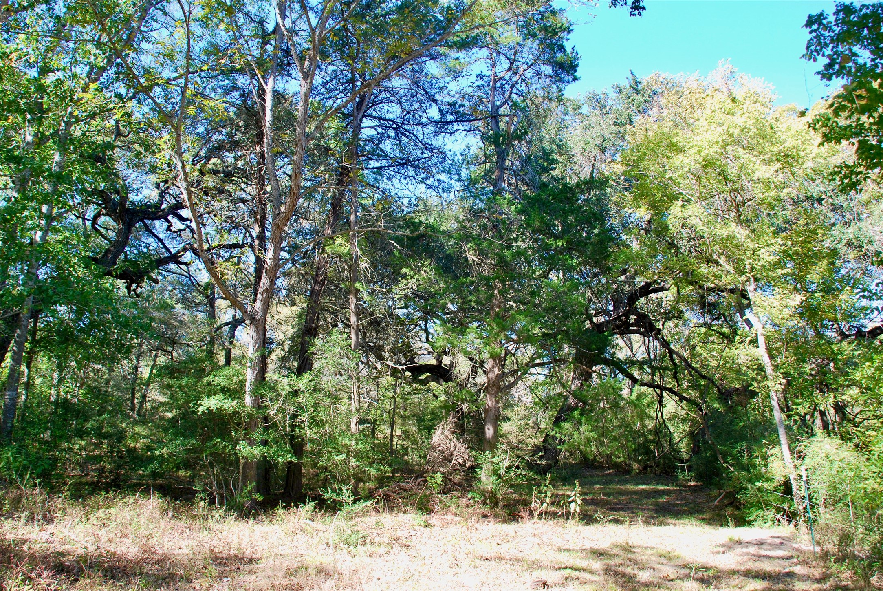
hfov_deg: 67.3
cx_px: 442
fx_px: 663
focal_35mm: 27
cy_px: 296
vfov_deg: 48.0
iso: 200
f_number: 5.6
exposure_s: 1/125
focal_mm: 18
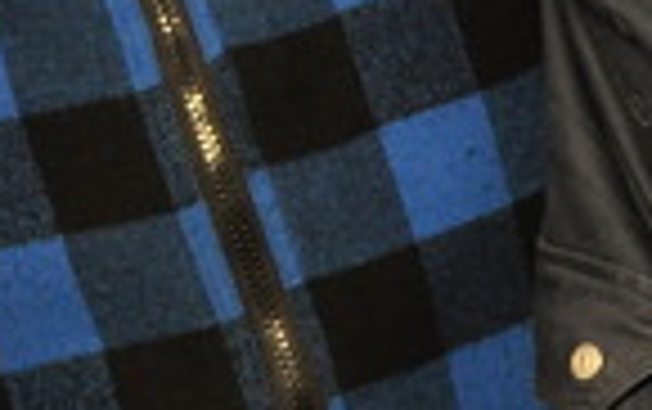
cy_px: -592
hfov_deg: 9.3
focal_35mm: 206
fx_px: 3665
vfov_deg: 6.1
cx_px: 1443
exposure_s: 1/125
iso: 800
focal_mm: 28
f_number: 5.6
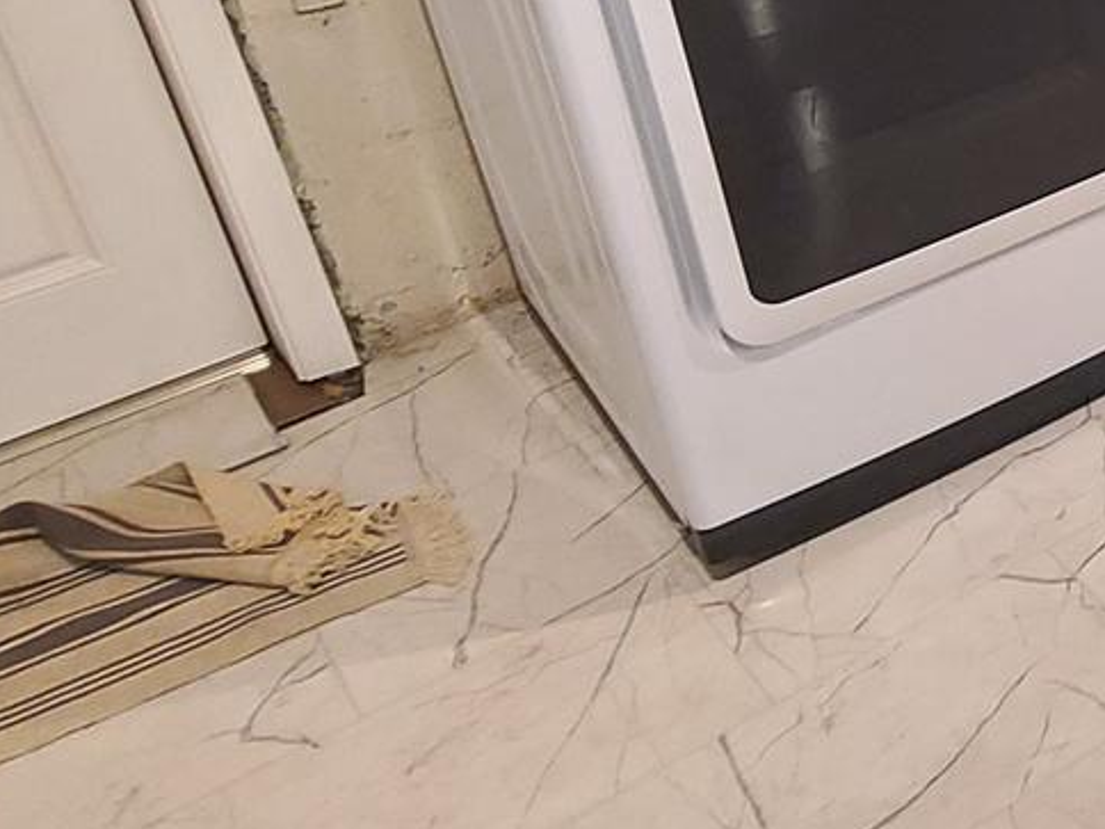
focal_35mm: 55
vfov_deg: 24.8
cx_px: 1731
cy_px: -80
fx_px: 1756
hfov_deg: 25.0
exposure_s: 1/30
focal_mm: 2.2
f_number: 2.2
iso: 500
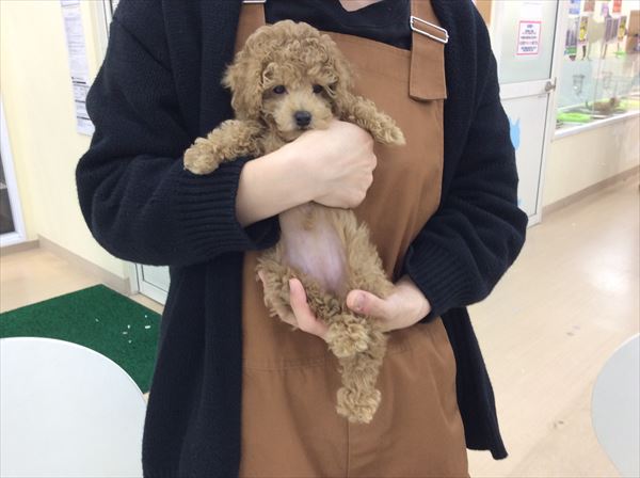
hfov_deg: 56.9
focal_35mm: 32
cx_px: 320
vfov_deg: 44.0
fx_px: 591
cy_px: 239
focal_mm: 3.3
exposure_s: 1/24
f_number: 2.4
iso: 64
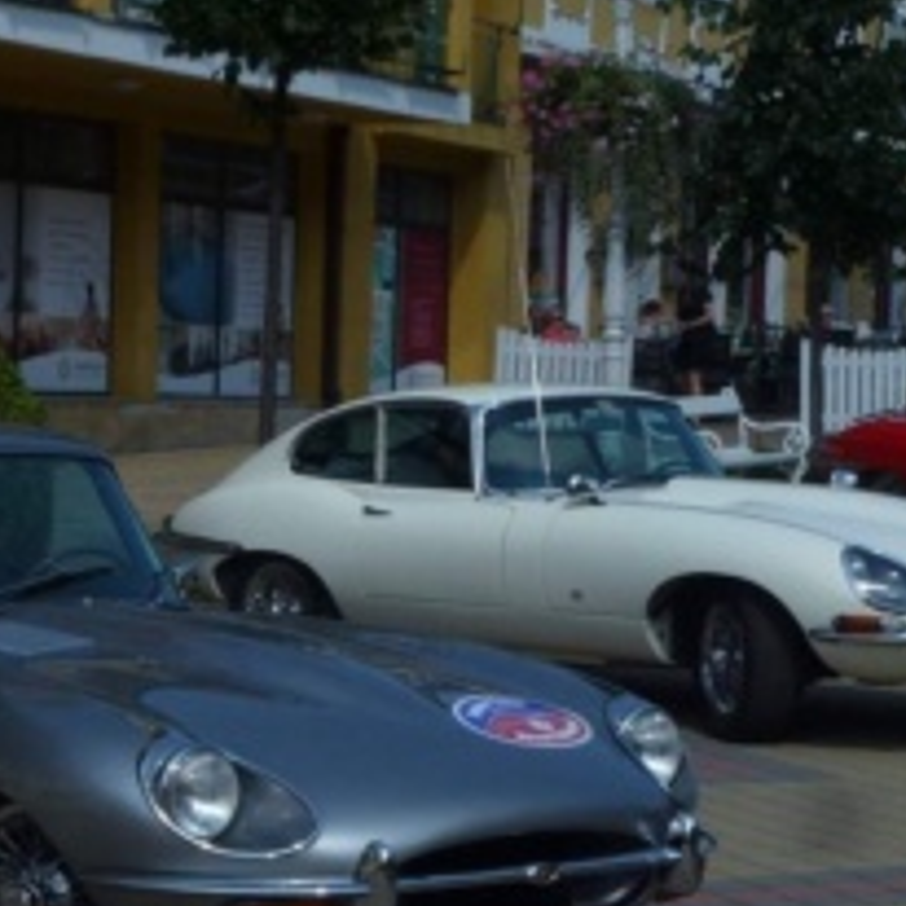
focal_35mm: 122
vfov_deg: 14.3
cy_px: 600
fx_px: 3613
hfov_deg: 14.3
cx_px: 374
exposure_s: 1/1000
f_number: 4.4
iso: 100
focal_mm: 10.1
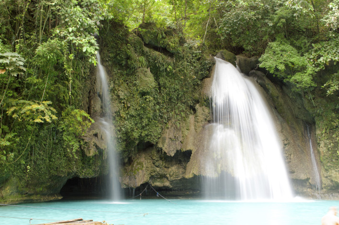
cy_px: 112
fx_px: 423
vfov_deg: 29.8
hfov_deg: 43.6
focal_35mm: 45
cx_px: 170
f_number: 14
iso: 100
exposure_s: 1/2
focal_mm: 30
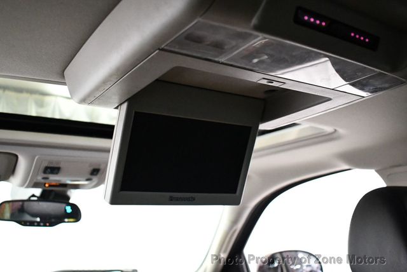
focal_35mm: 36
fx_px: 407
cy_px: 136
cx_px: 204
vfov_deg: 36.9
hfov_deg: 53.1
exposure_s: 1/60
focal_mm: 18
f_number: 3.5
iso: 5600
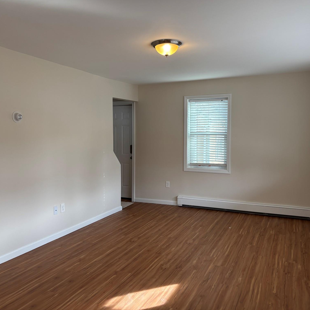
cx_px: 158
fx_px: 314
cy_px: 154
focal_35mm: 31
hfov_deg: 52.5
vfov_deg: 52.5
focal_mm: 5.96
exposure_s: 1/120
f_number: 1.6
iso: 100
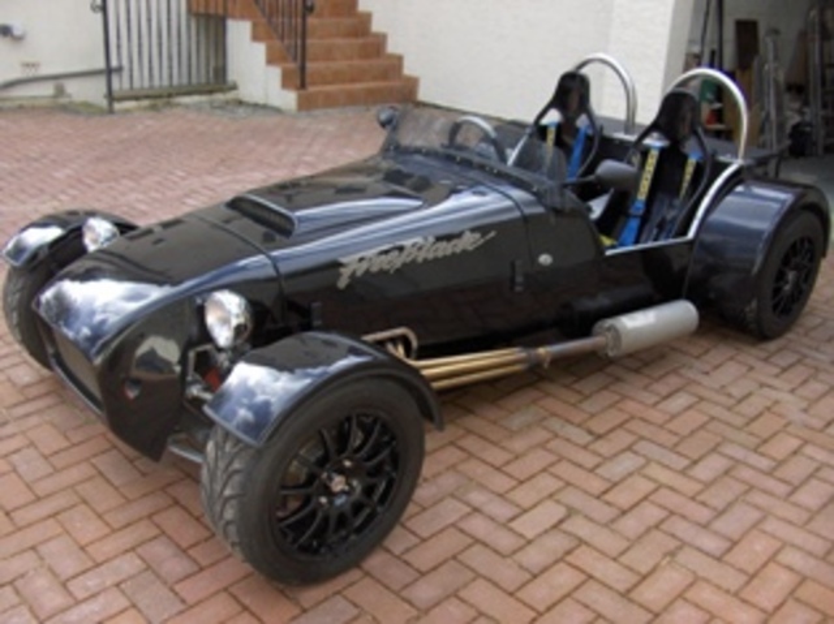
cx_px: 417
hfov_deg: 52.7
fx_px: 843
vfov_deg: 40.6
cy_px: 312
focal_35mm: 35
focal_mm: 5.8
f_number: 2.6
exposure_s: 1/395
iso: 100
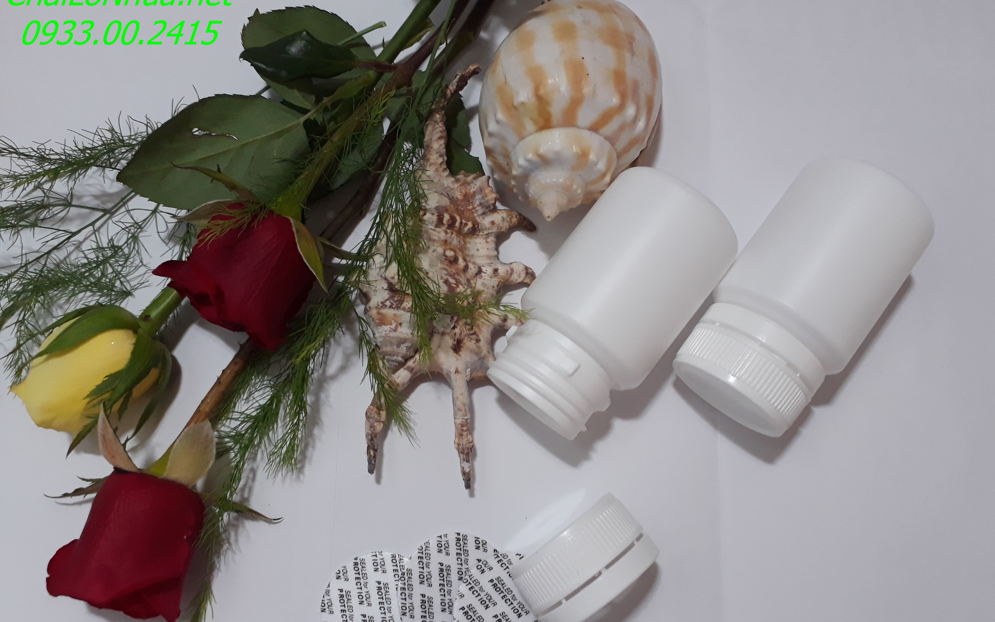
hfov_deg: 64.6
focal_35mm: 29
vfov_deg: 43.1
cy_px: 348
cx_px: 502
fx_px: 786
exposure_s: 1/25
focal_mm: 3.6
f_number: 1.9
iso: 160
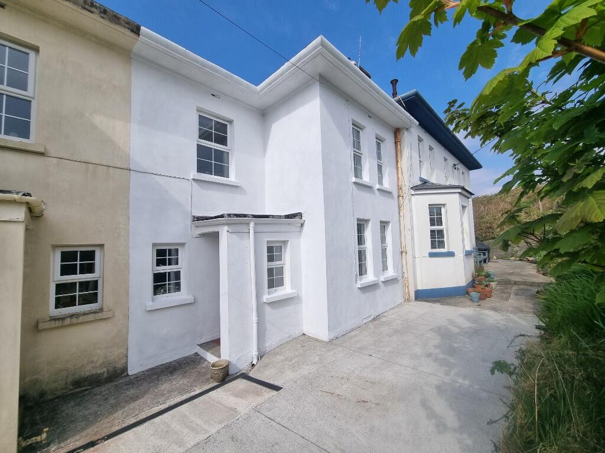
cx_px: 302
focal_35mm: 13
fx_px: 227
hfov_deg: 106.2
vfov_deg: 89.9
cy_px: 226
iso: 50
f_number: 2.2
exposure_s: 1/2312
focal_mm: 2.2
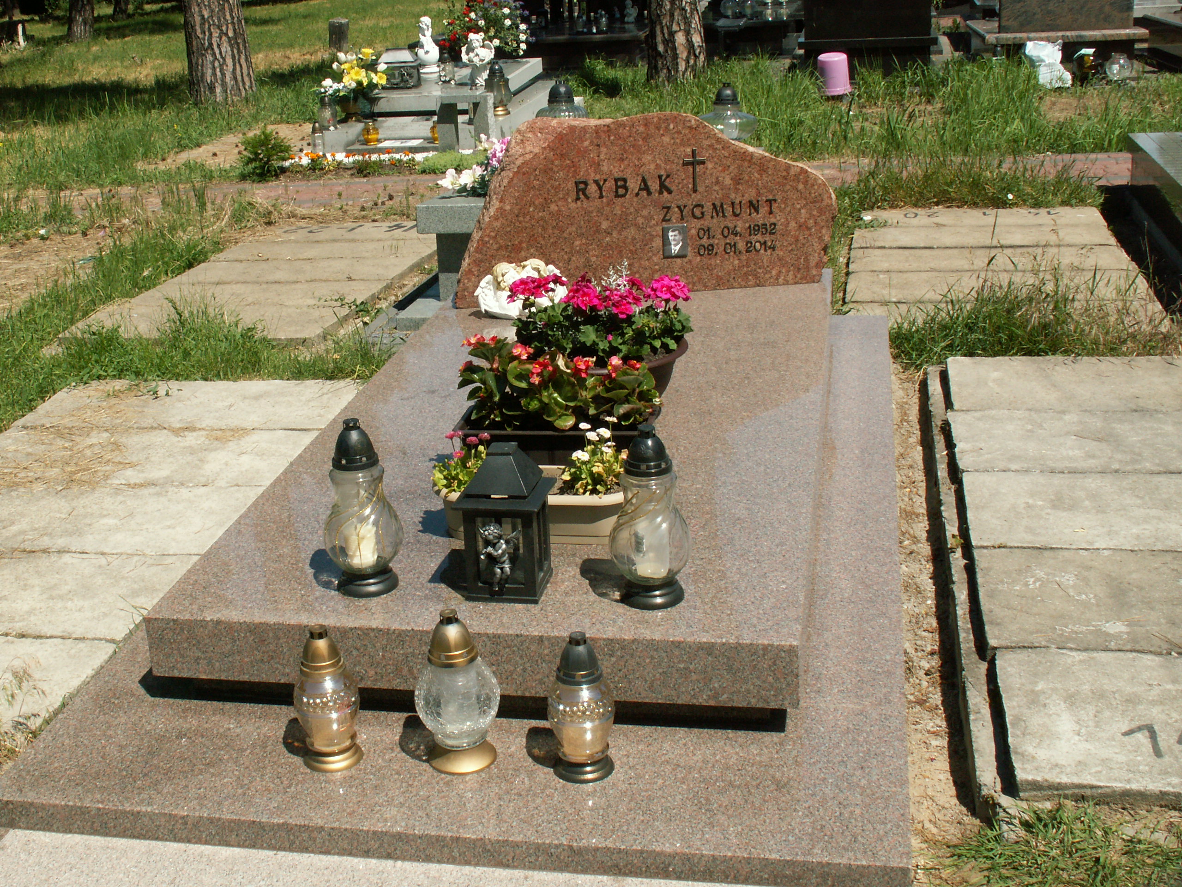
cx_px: 591
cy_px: 444
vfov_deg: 33.6
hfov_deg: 43.9
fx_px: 1468
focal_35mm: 43
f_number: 7.1
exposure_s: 1/200
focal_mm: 7.22
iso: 50
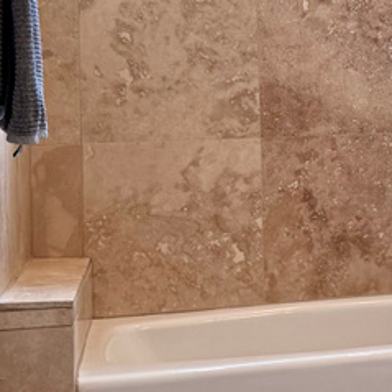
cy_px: 80
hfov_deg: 17.9
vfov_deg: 18.9
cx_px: 500
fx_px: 1166
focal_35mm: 91
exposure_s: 1/120
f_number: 1.78
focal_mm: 6.76
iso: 200
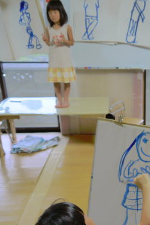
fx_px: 300
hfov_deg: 26.4
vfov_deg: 41.0
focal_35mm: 48
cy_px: 132
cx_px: 154
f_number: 3.5
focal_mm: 14
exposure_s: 1/25
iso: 400
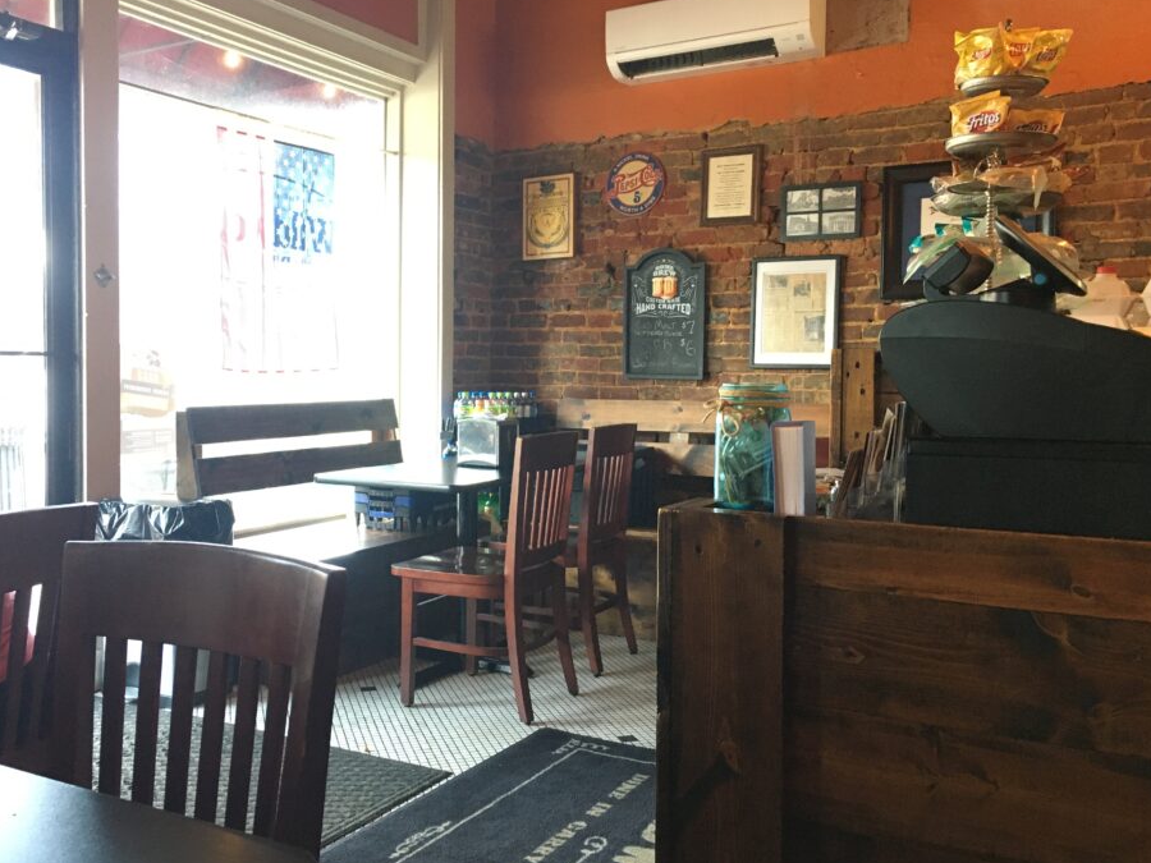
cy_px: 410
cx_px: 509
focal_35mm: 33
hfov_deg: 55.2
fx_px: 1097
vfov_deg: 42.9
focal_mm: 4.15
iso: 200
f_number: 2.2
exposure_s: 1/30
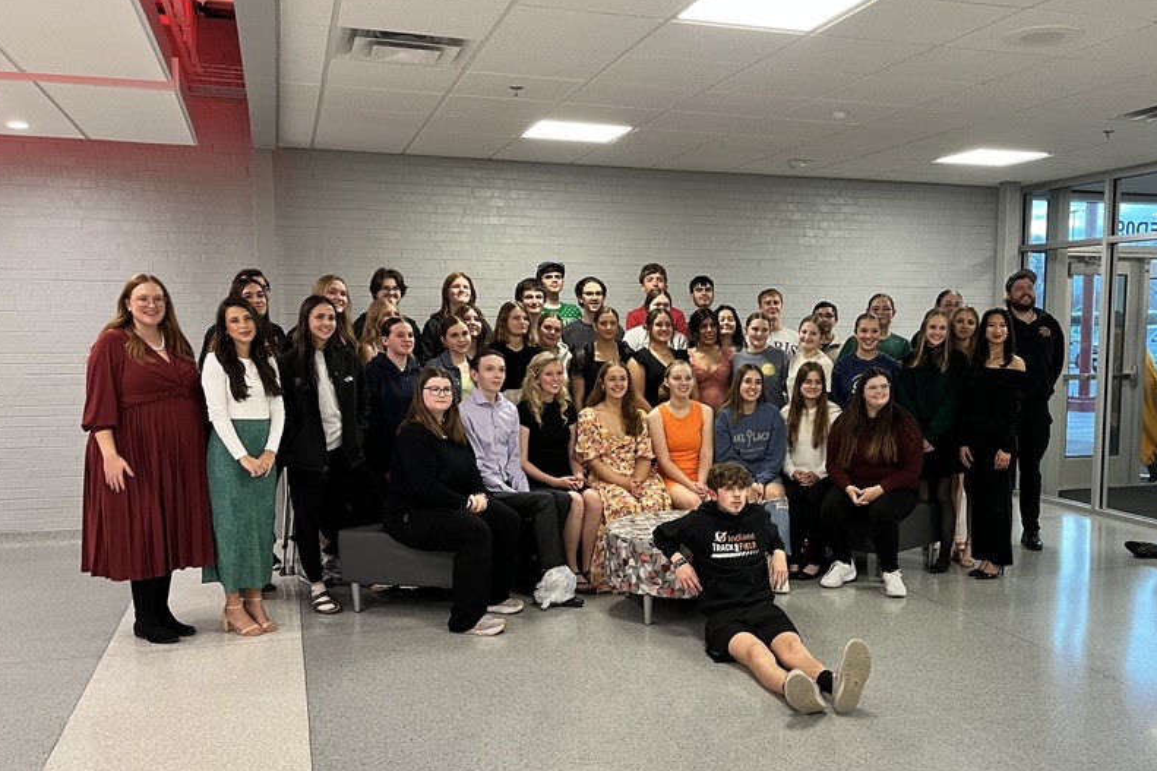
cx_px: 705
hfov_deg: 54.0
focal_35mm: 35
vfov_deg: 37.8
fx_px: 1125
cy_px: 436
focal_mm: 5.1
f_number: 1.6
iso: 160
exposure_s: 1/60
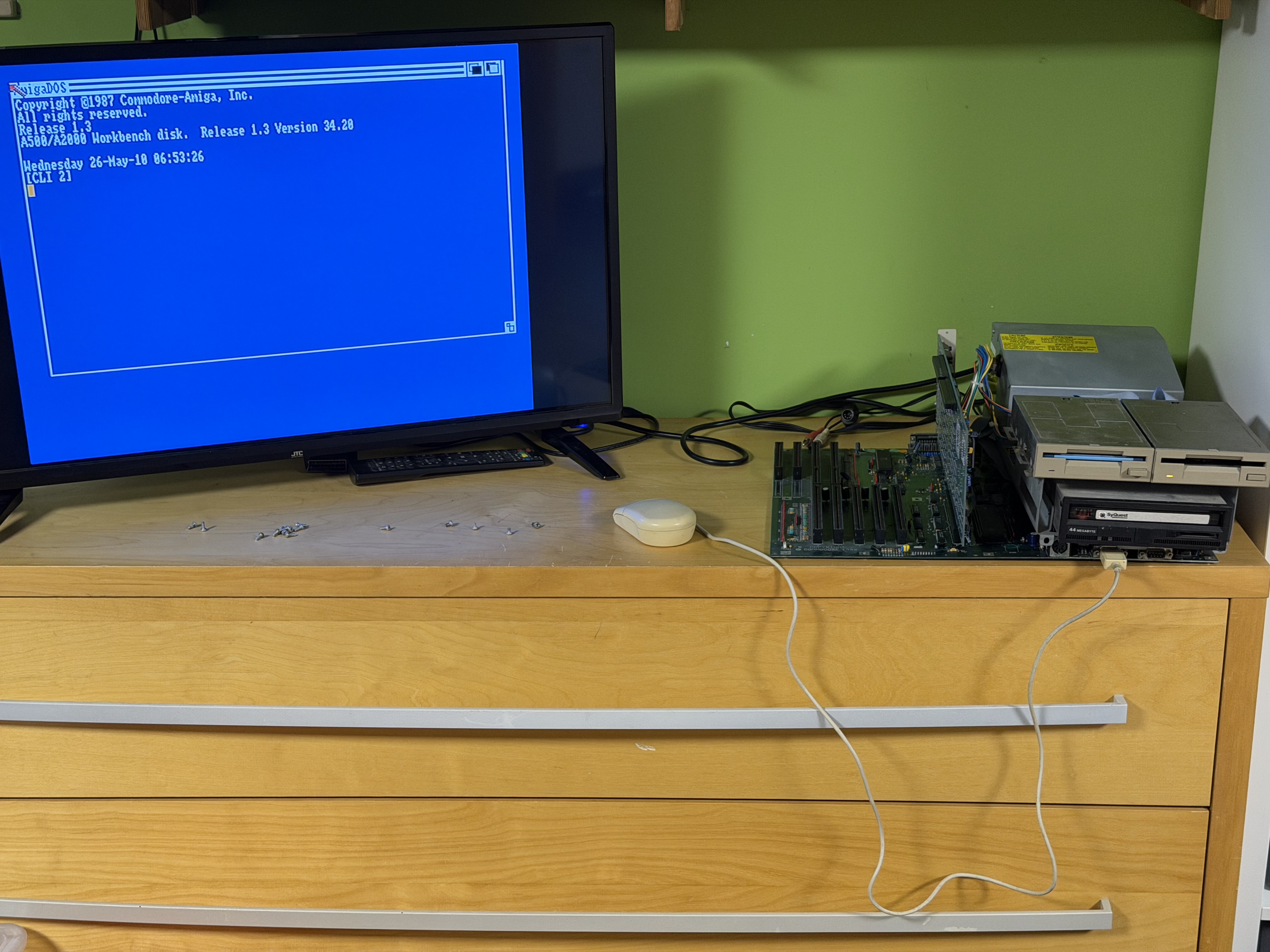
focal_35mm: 48
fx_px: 1761
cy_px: 476
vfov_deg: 30.3
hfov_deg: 39.7
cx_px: 635
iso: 250
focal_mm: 6.76
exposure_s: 1/49
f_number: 1.78
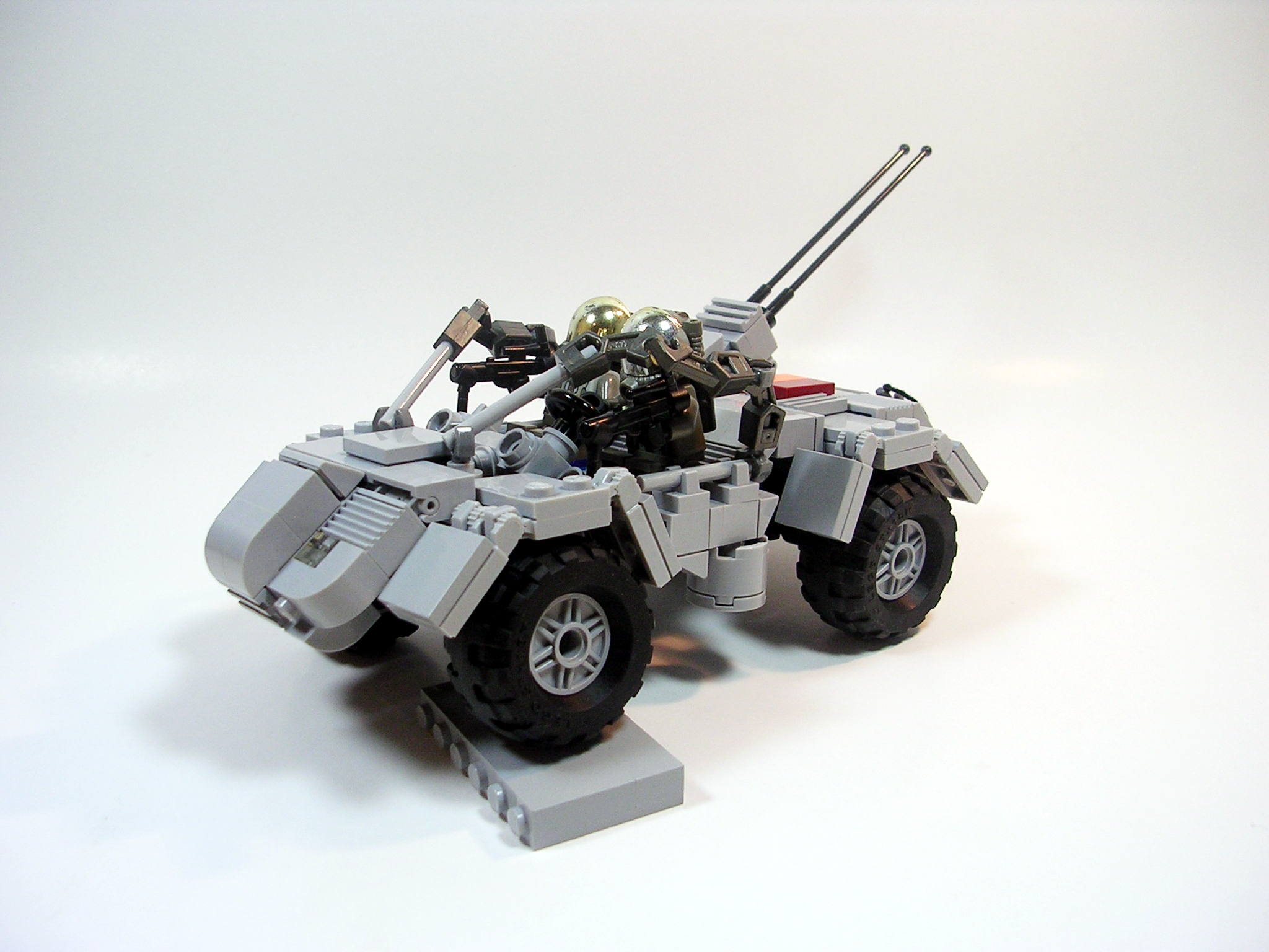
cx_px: 634
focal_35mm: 38
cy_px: 476
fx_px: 1393
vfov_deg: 37.7
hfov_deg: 49.0
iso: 50
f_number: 2.8
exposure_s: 1/90.1
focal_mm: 5.8
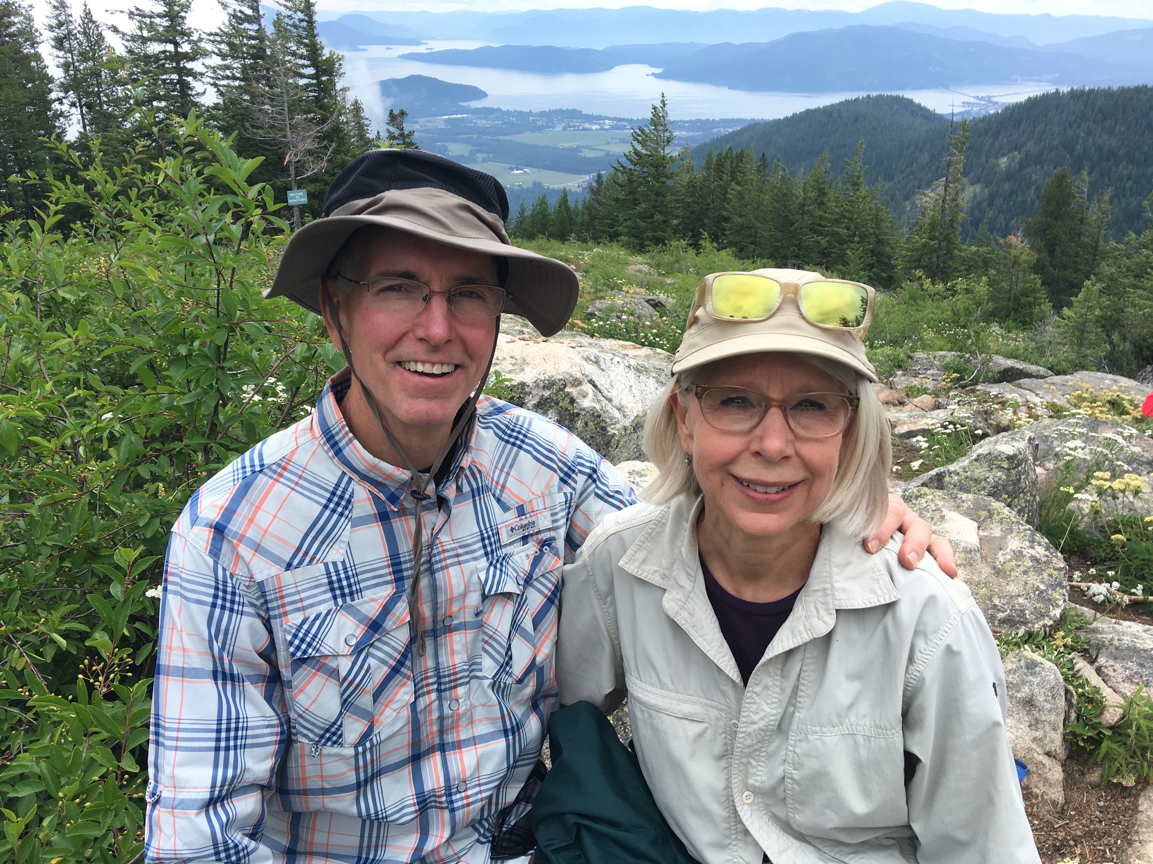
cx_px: 576
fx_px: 966
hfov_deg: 61.7
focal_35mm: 29
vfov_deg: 48.2
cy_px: 432
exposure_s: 1/630
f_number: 2.2
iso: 25
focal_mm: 4.15
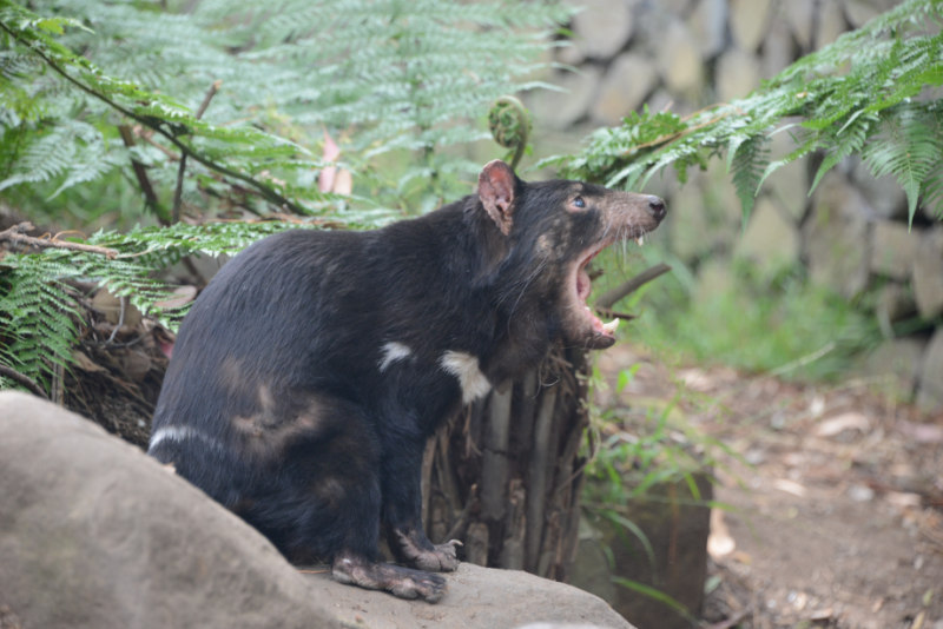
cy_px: 314
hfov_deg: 9.8
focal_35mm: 210
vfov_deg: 6.5
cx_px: 472
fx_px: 5503
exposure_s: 1/100
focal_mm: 210
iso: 1250
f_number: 7.1
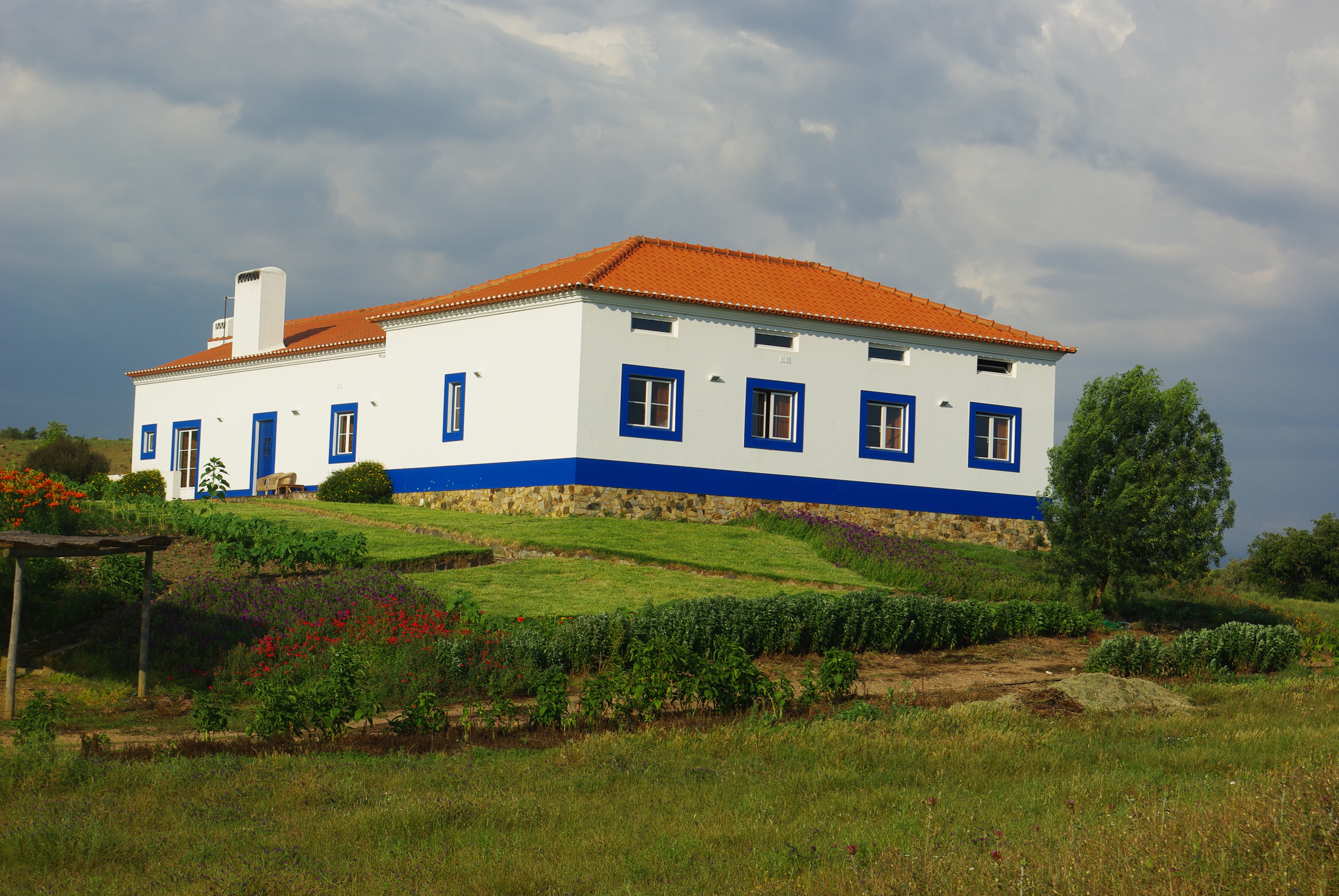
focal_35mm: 67
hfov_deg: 30.0
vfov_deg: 20.4
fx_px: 2495
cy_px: 448
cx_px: 670
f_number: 9.5
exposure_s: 1/250
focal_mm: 45
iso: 100
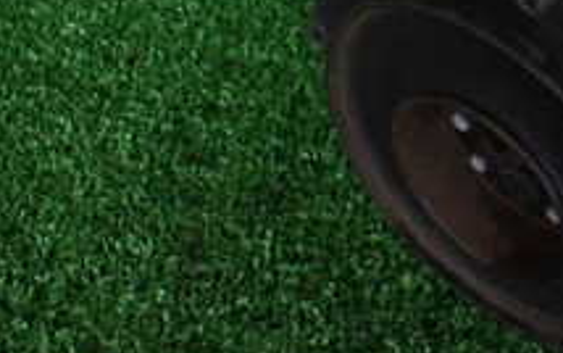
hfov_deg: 21.1
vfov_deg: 14.3
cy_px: -55
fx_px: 1366
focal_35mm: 89
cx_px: 739
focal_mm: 5.4
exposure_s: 1/60
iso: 800
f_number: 2.3
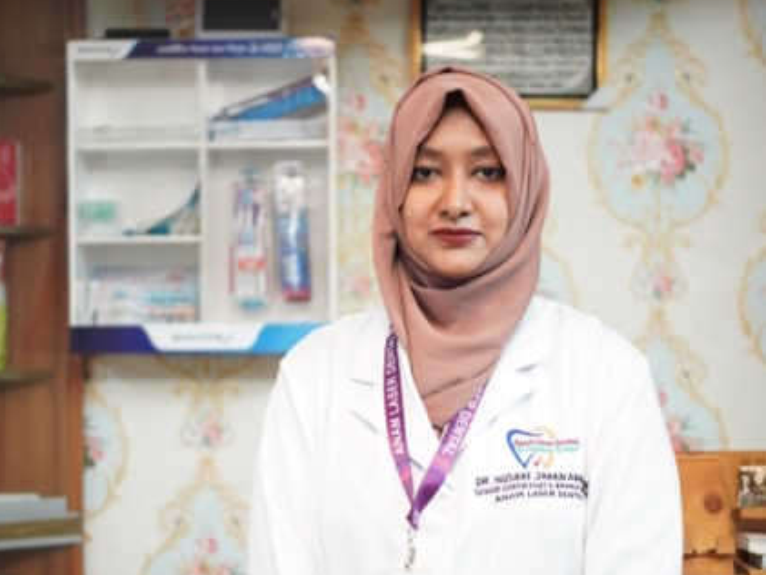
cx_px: 379
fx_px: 1698
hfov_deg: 25.4
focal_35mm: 77
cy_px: 378
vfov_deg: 19.2
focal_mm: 35
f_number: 1.7
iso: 1000
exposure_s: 1/100
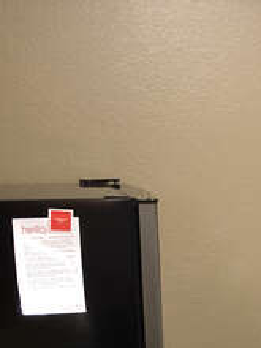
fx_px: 1025
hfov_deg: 13.8
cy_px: 342
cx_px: 361
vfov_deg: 18.8
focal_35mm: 102
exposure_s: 1/15
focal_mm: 4
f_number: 1.8
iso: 64
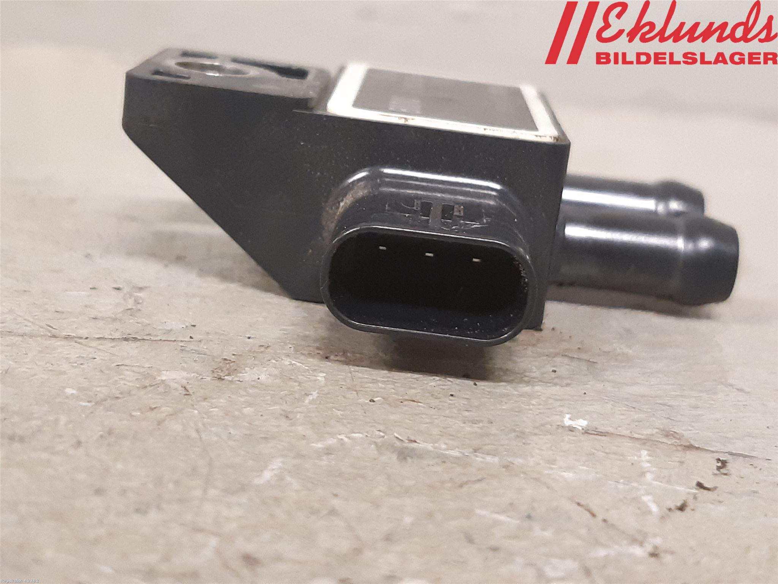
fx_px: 584
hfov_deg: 67.3
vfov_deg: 53.1
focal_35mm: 26
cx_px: 389
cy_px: 292
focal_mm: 3.93
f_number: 1.7
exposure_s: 1/33
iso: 250
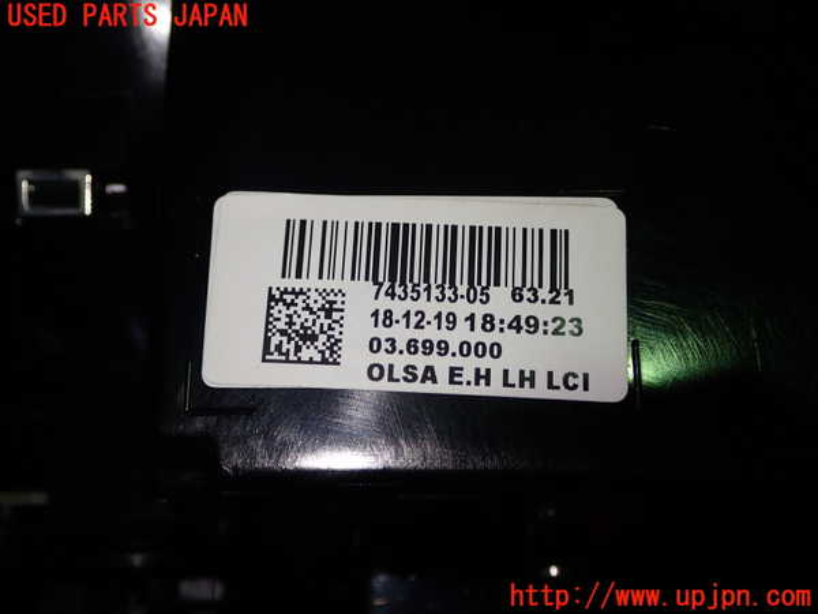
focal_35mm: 41
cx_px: 409
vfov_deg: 35.1
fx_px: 969
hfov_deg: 45.8
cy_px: 307
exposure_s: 1/80
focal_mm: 7.31
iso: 100
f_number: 2.8
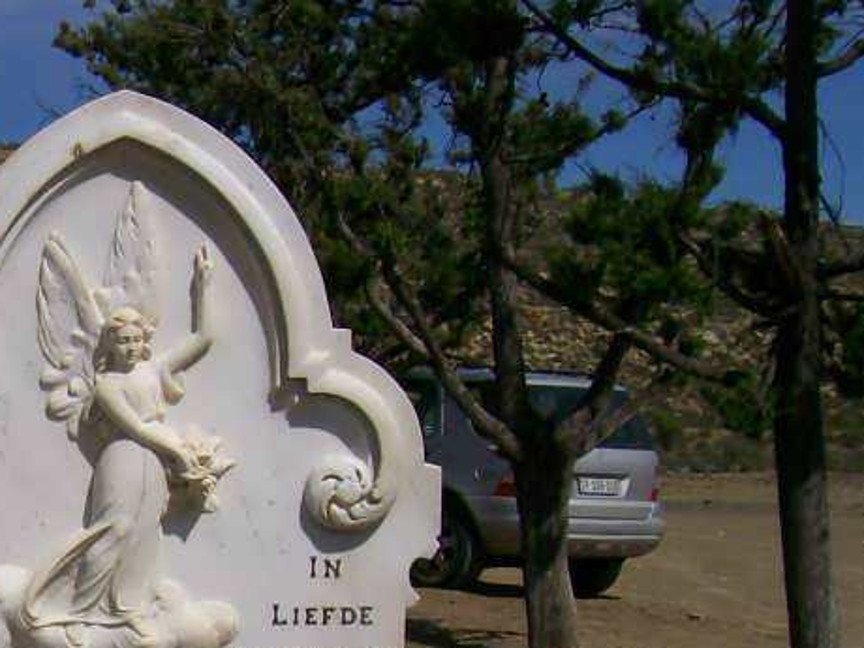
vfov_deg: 15.2
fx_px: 2346
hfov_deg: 19.6
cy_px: 785
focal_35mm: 94
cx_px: -190
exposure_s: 1/1401
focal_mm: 6
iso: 80
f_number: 4.8
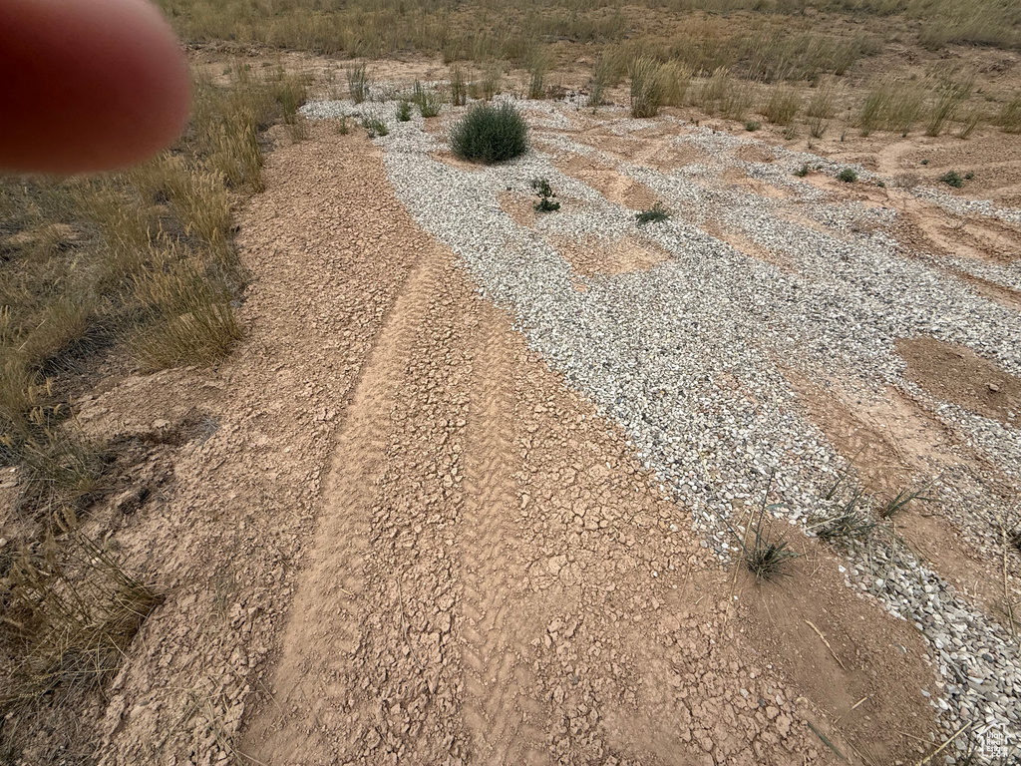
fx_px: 413
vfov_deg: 85.7
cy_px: 383
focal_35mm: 14
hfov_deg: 102.1
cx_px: 510
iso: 50
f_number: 2.2
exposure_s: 1/5155
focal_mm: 2.22
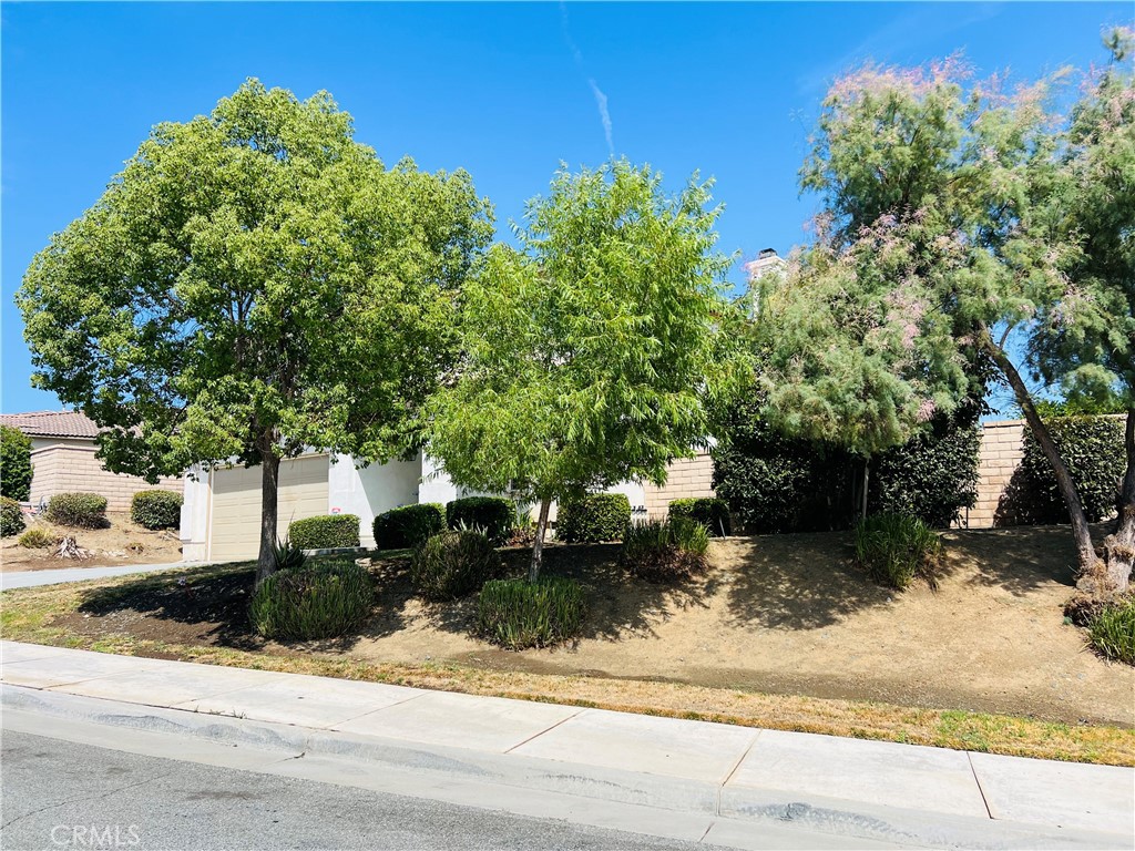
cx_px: 568
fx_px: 852
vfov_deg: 53.1
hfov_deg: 67.3
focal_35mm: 26
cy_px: 426
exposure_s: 1/3460
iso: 50
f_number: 1.5
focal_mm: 5.7
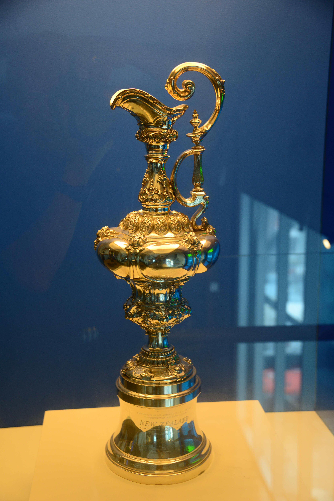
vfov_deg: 39.6
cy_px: 250
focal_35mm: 50
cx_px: 167
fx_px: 696
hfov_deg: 27.0
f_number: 4.5
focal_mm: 50
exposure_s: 1/25
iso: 400
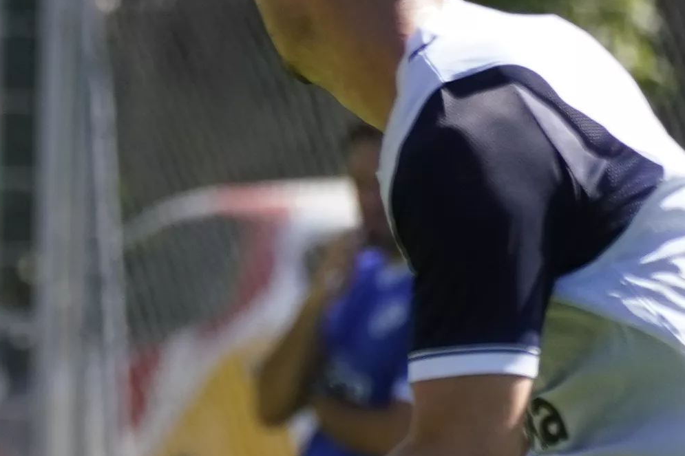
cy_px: 523
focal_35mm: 1599
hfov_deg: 1.3
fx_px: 30418
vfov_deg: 0.9
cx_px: -1026
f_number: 4
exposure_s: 1/1250
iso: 320
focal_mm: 200
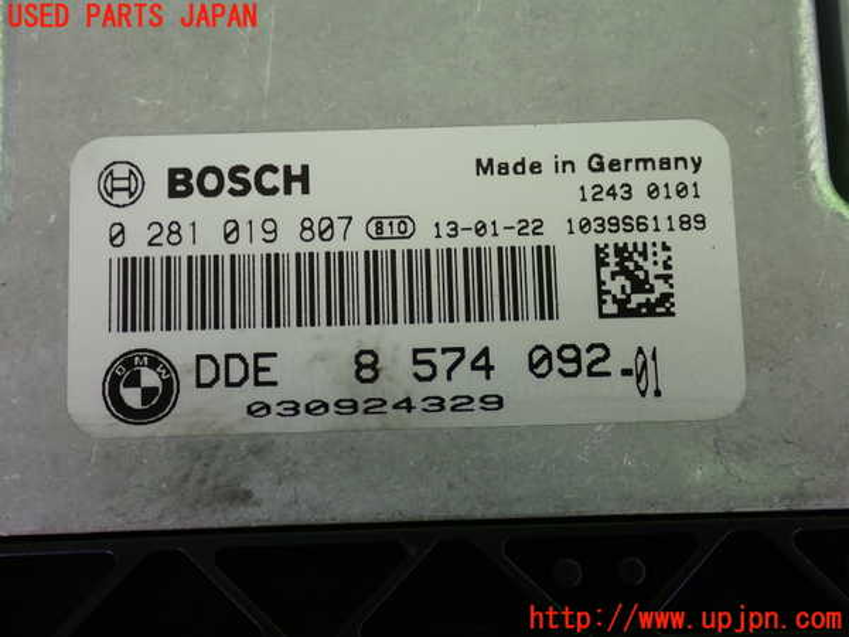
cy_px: 318
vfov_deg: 32.9
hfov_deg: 42.9
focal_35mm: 44
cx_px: 424
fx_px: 1079
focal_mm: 7.84
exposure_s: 1/125
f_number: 2.9
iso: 200
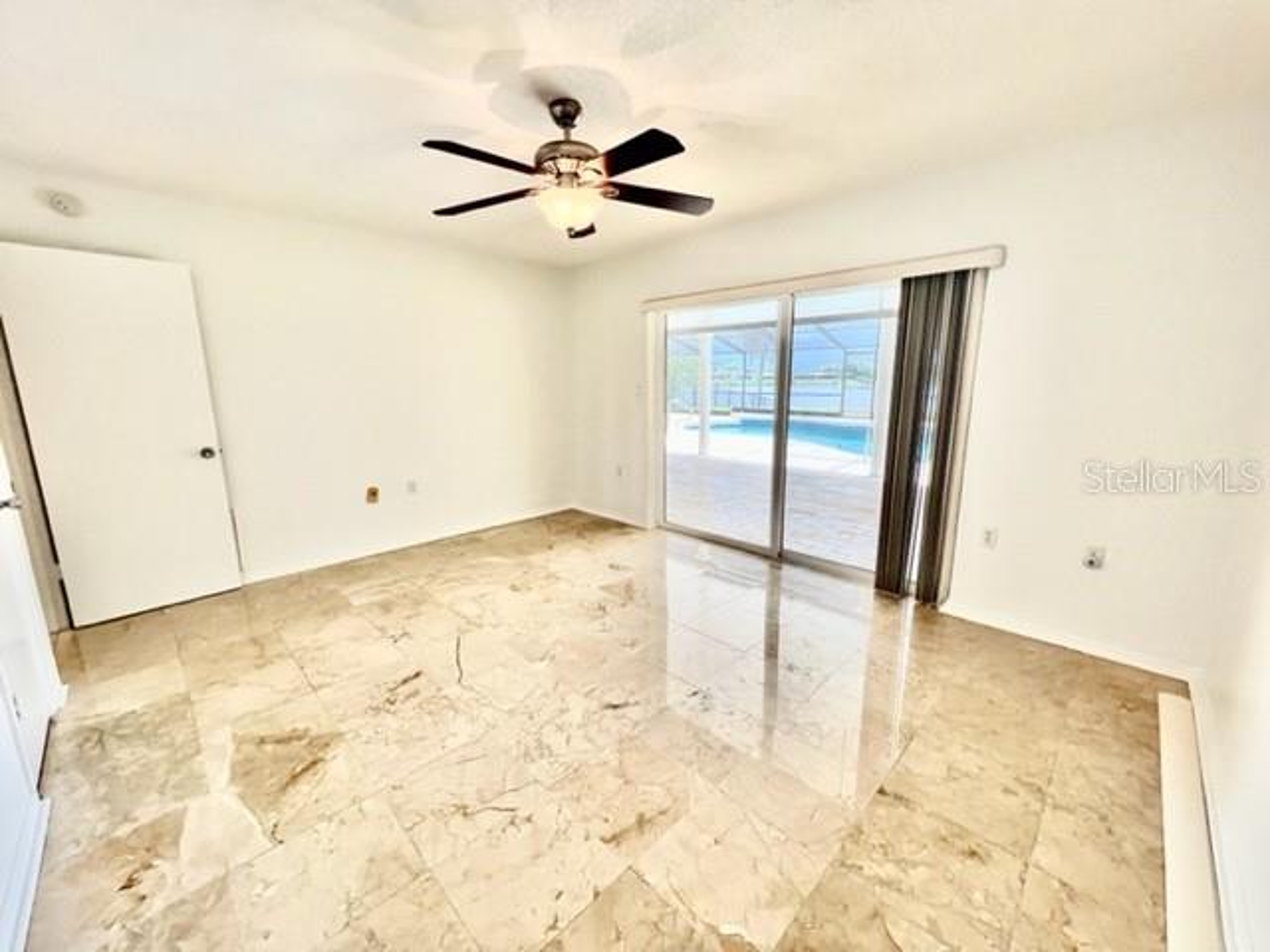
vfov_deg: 89.9
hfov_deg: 106.2
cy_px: 476
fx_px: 477
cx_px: 635
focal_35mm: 13
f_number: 1.8
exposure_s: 1/123
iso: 32
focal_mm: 1.57
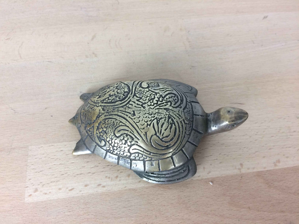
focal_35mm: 29
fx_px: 250
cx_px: 150
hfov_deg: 61.7
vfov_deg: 48.2
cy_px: 112
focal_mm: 4.15
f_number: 2.2
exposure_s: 1/33
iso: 64
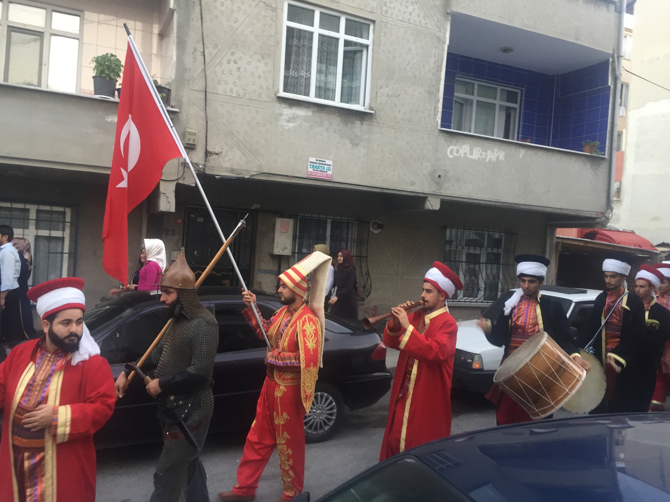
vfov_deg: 48.2
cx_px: 335
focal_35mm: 29
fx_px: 561
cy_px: 251
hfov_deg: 61.7
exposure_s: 1/33
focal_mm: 4.15
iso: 80
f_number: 2.2
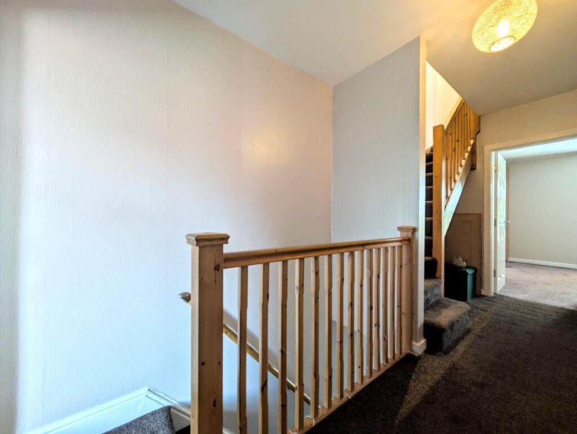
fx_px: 200
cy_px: 217
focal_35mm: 12
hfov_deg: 110.5
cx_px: 288
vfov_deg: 94.6
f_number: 1.7
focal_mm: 2.02
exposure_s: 1/15
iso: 87
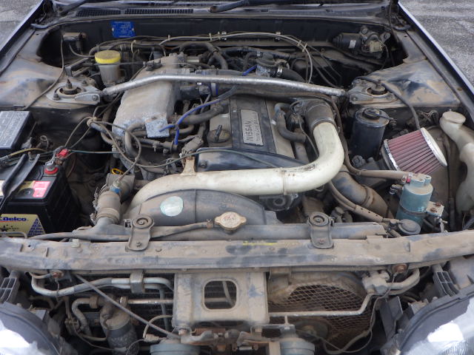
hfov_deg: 63.4
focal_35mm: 28
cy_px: 178
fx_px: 383
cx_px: 237
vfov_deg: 49.7
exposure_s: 1/45
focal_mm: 5
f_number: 3.5
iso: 160
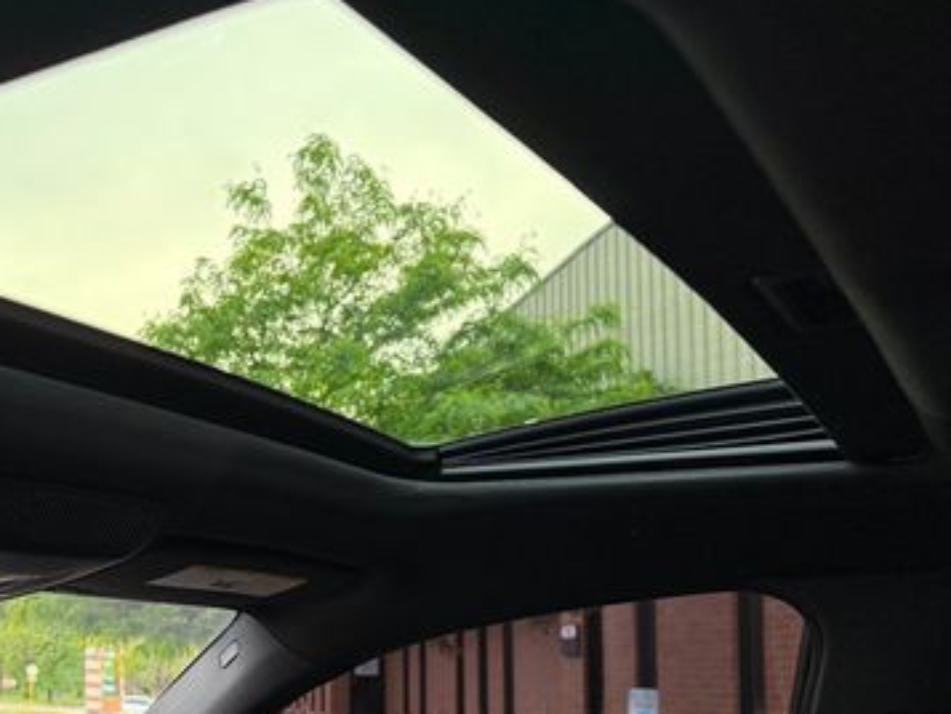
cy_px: 562
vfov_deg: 32.8
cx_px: 205
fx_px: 1182
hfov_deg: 42.1
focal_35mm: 43
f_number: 1.78
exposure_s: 1/76
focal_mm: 6.76
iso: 200
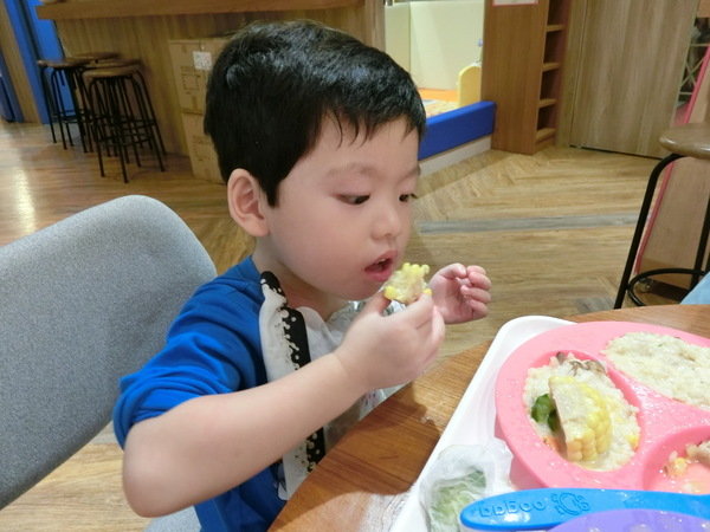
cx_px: 355
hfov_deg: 69.4
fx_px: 513
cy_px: 266
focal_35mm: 25
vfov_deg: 54.9
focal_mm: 5.4
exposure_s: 1/30
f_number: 2.8
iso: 500
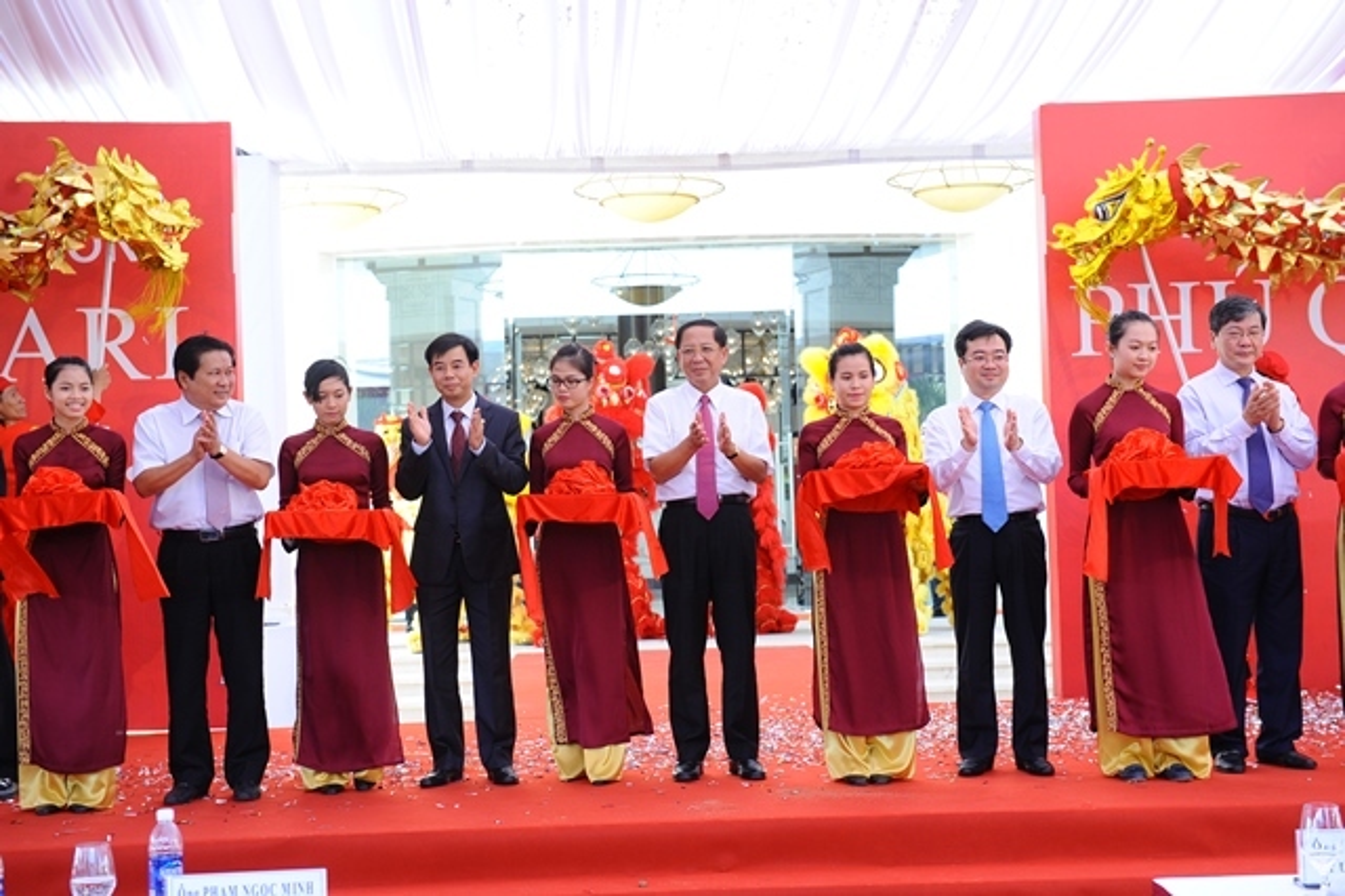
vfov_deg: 22.6
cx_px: 672
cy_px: 448
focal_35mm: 60
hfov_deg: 33.4
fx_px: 2240
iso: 1000
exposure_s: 1/250
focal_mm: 60
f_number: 5
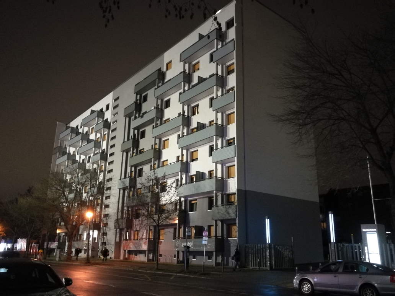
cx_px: 198
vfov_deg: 46.8
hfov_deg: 60.0
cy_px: 148
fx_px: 342
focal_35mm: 30
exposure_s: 1/16.7
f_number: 2.2
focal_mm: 4.5
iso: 1600
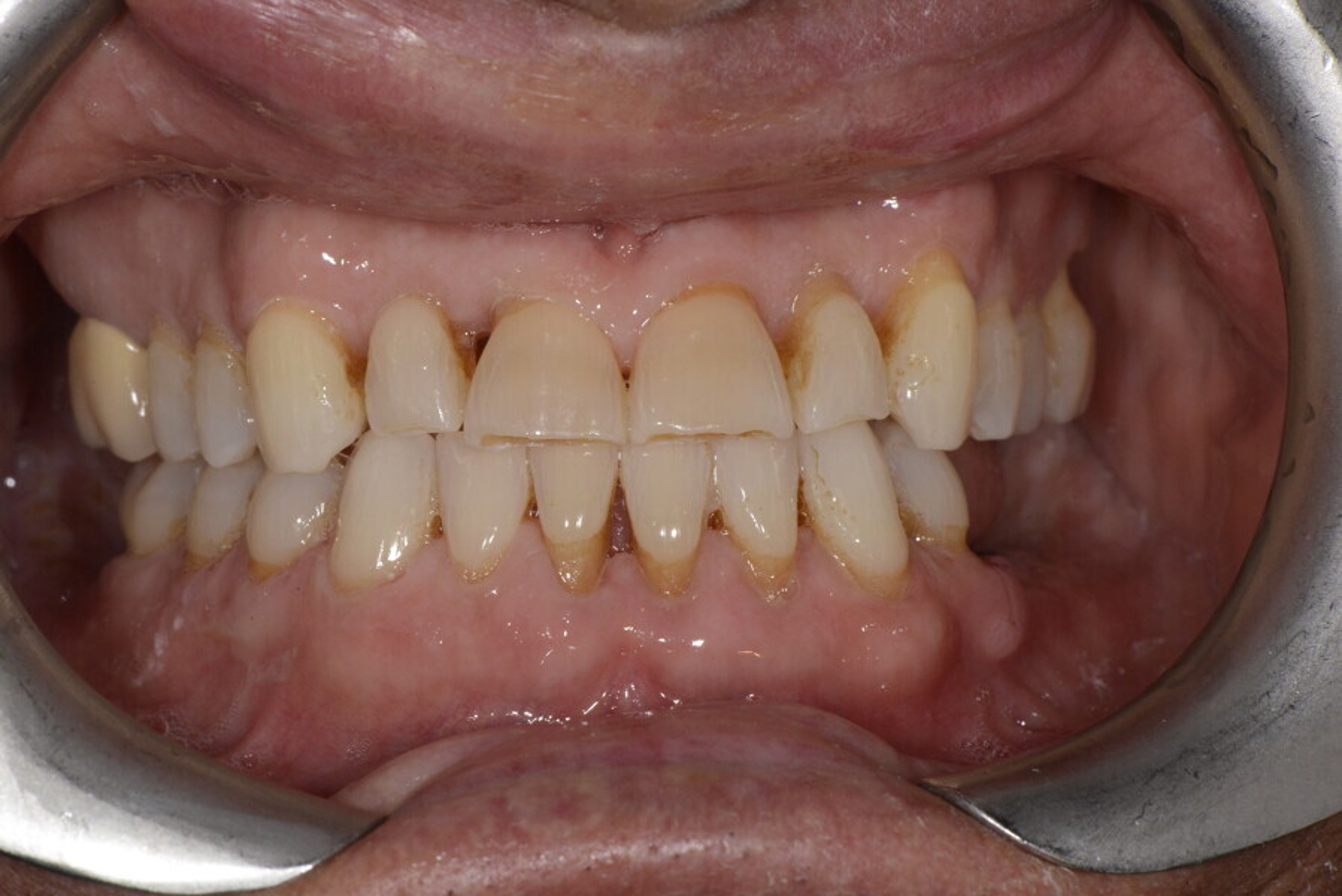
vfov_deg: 13.1
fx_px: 3915
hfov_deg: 19.5
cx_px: 671
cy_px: 448
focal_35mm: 105
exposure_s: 1/250
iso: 2500
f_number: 32
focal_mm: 105
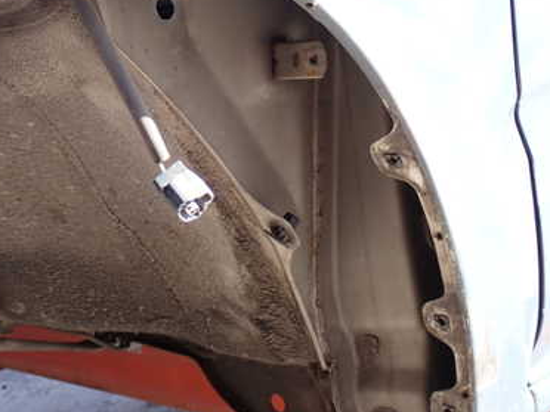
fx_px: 1128
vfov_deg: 20.7
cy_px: 157
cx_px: 160
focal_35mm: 71
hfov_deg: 27.1
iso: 100
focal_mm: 7.84
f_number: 4
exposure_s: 1/100
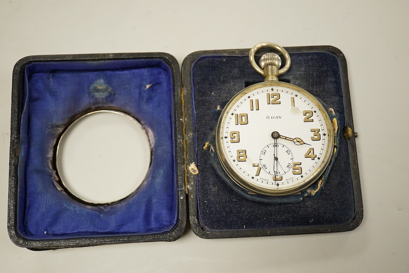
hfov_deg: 43.6
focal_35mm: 45
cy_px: 136
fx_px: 511
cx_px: 204
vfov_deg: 29.9
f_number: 3.5
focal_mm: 30
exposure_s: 1/640
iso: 2500
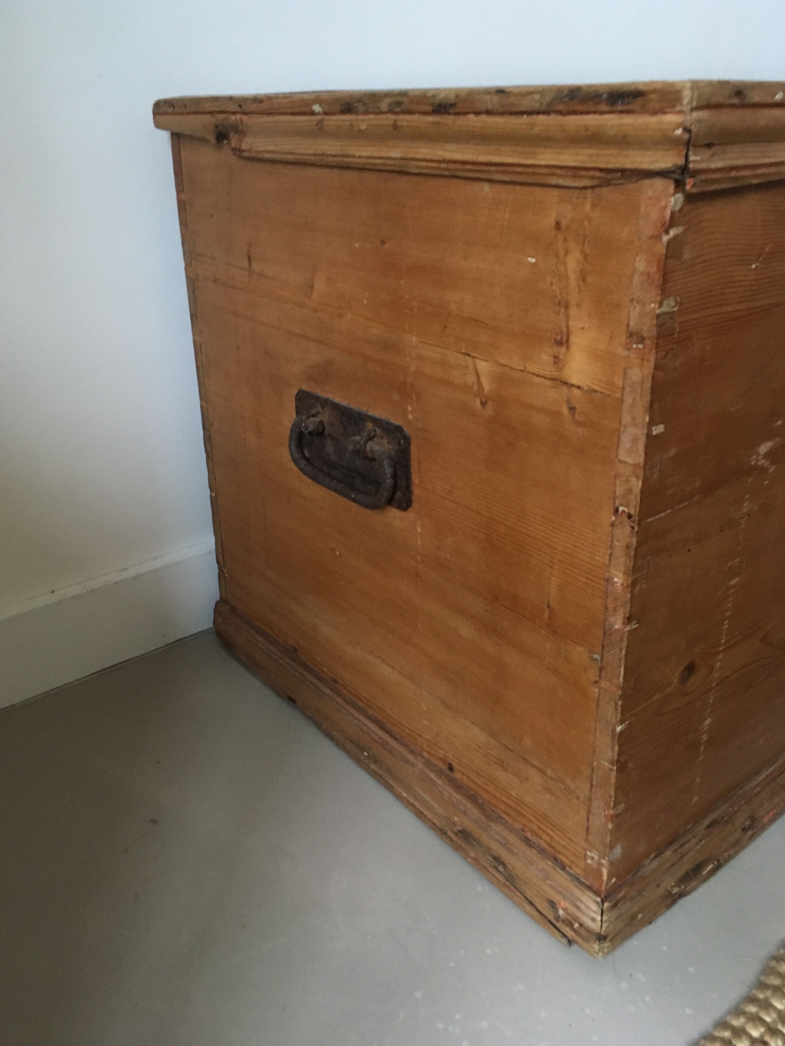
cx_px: 388
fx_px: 907
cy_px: 505
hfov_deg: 46.8
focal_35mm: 30
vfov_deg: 60.0
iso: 200
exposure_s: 1/33
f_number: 2.2
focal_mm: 4.15
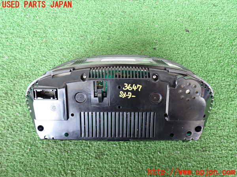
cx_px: 118
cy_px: 88
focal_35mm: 30
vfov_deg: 46.8
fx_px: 205
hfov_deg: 60.0
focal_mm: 5.4
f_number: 2.3
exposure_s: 1/30
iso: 320
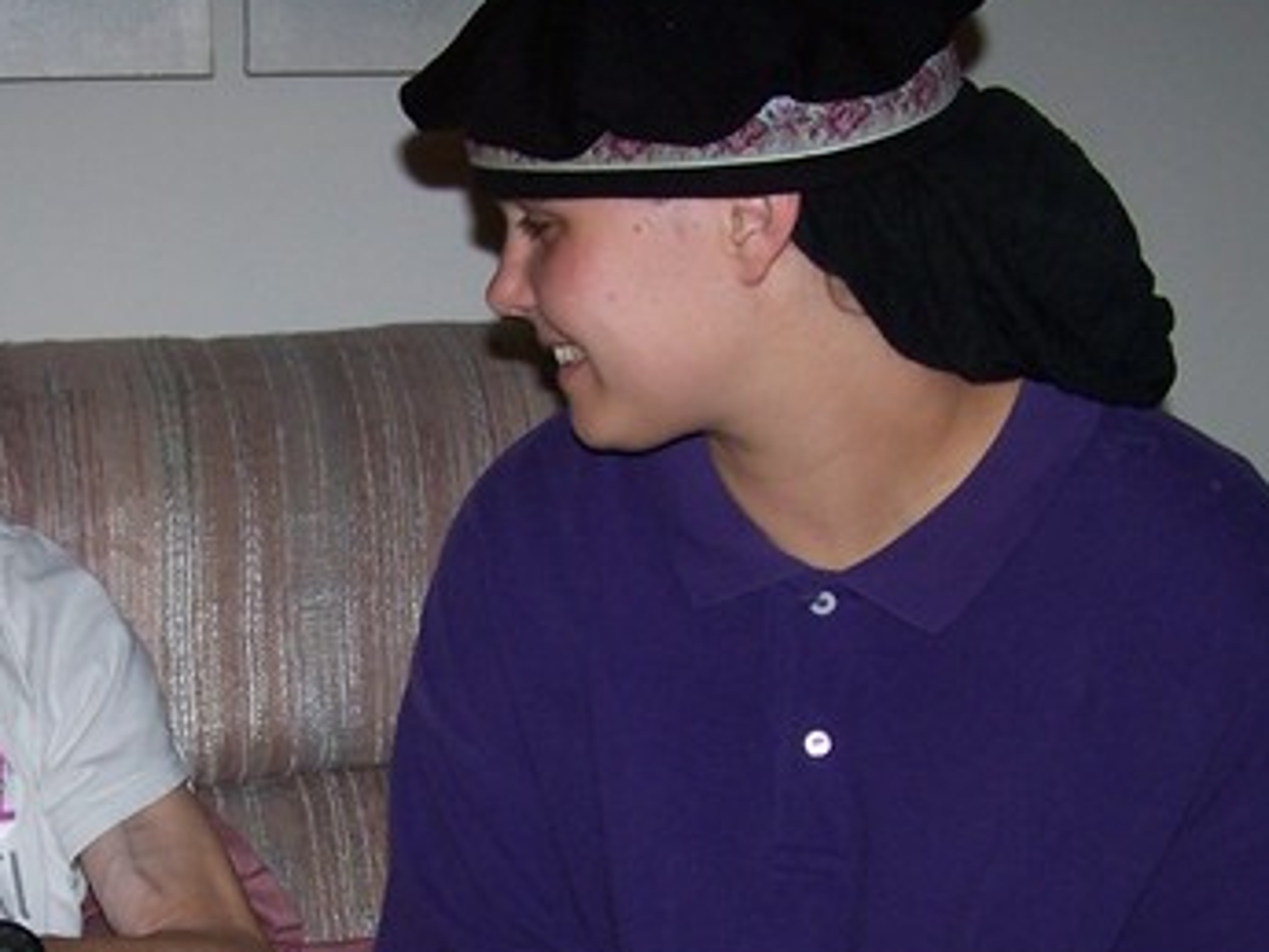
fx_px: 2824
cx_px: 331
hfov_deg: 25.1
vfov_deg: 18.7
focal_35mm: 77
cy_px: 913
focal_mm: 6.3
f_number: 2.8
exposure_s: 1/60
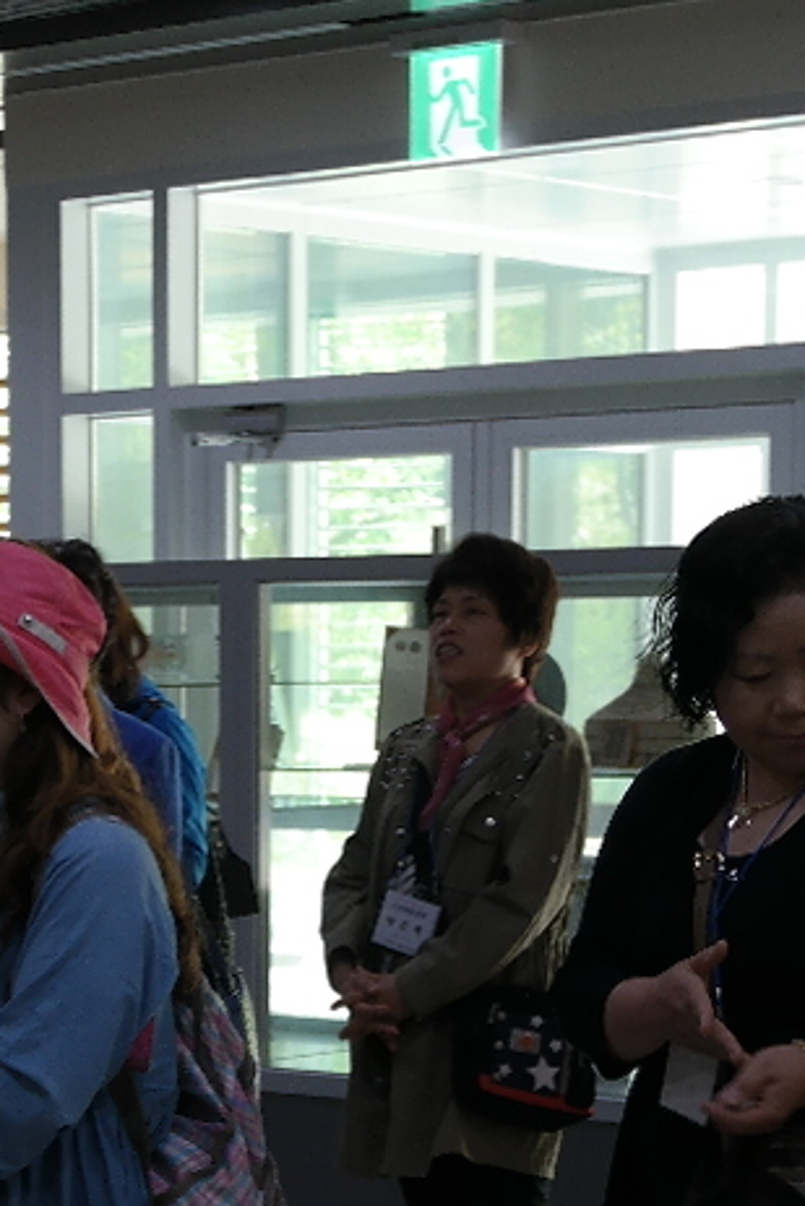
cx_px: -8
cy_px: 1248
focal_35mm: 112
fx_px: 3754
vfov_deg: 17.8
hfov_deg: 12.1
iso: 200
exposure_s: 1/60
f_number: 3.5
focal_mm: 20
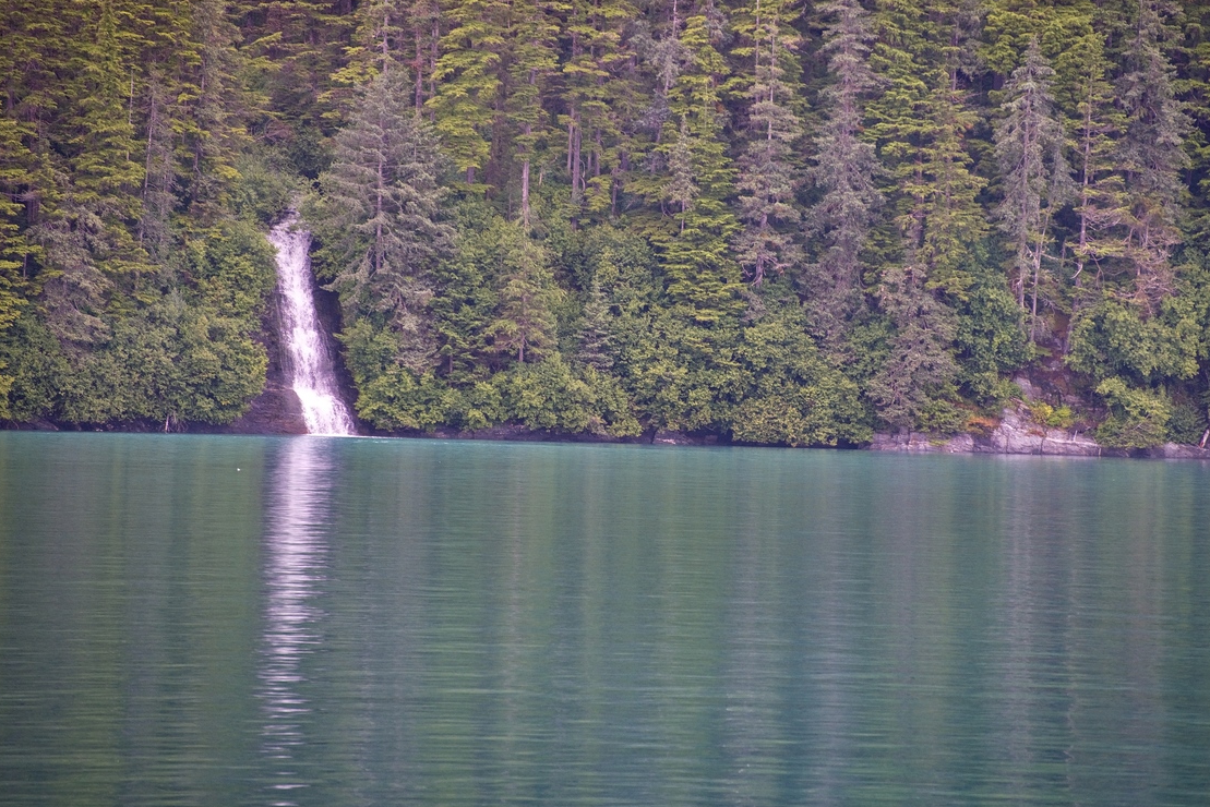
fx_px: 8539
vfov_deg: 5.4
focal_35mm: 254
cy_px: 359
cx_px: 667
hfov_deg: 8.1
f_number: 5.3
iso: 1250
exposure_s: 1/500
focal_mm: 220
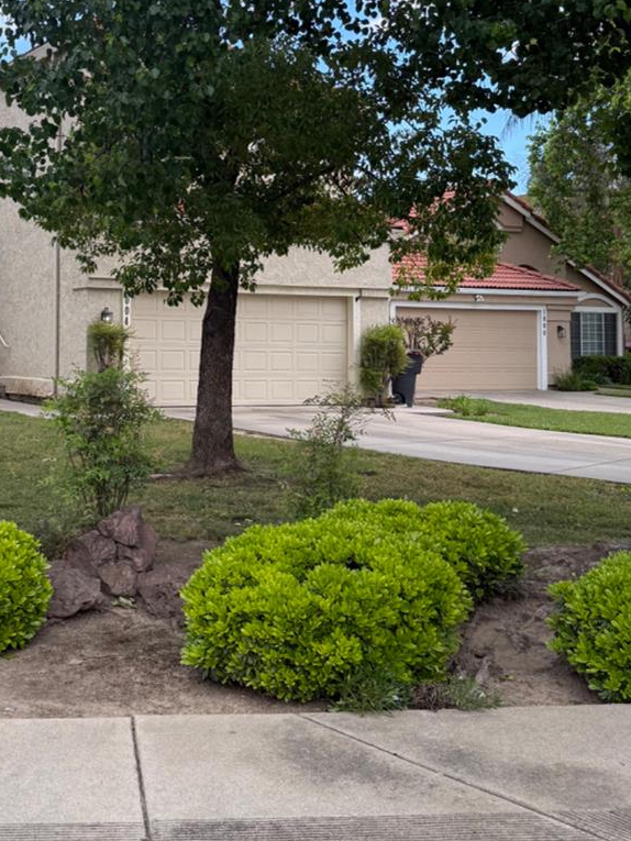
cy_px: 264
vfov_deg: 39.8
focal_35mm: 47
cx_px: 131
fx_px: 1142
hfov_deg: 30.2
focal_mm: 6.76
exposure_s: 1/878
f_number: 1.78
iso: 100
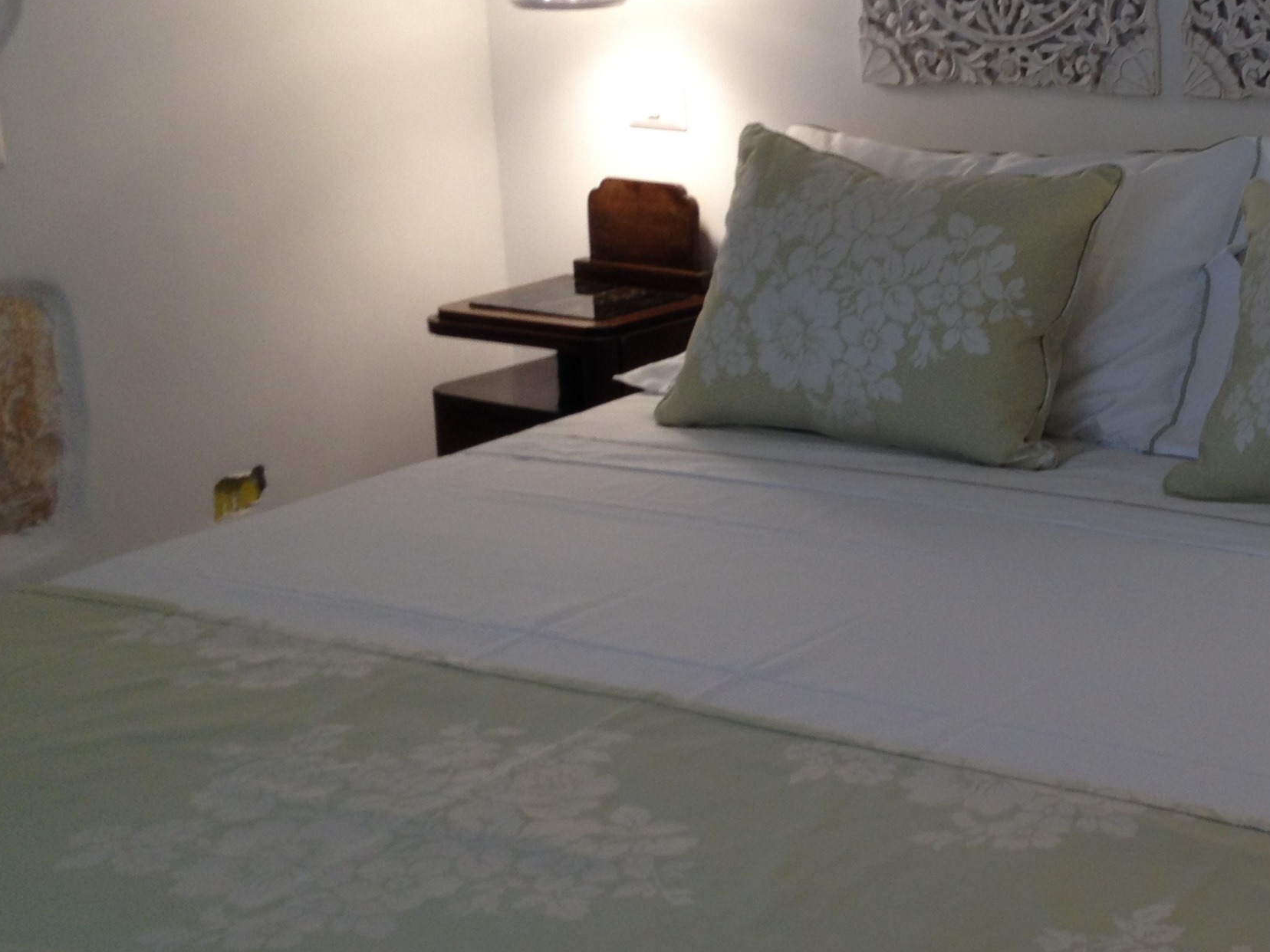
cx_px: 1232
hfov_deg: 26.8
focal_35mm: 69
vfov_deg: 21.3
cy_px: 382
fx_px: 2531
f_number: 2.4
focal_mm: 4.28
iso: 50
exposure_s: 1/20
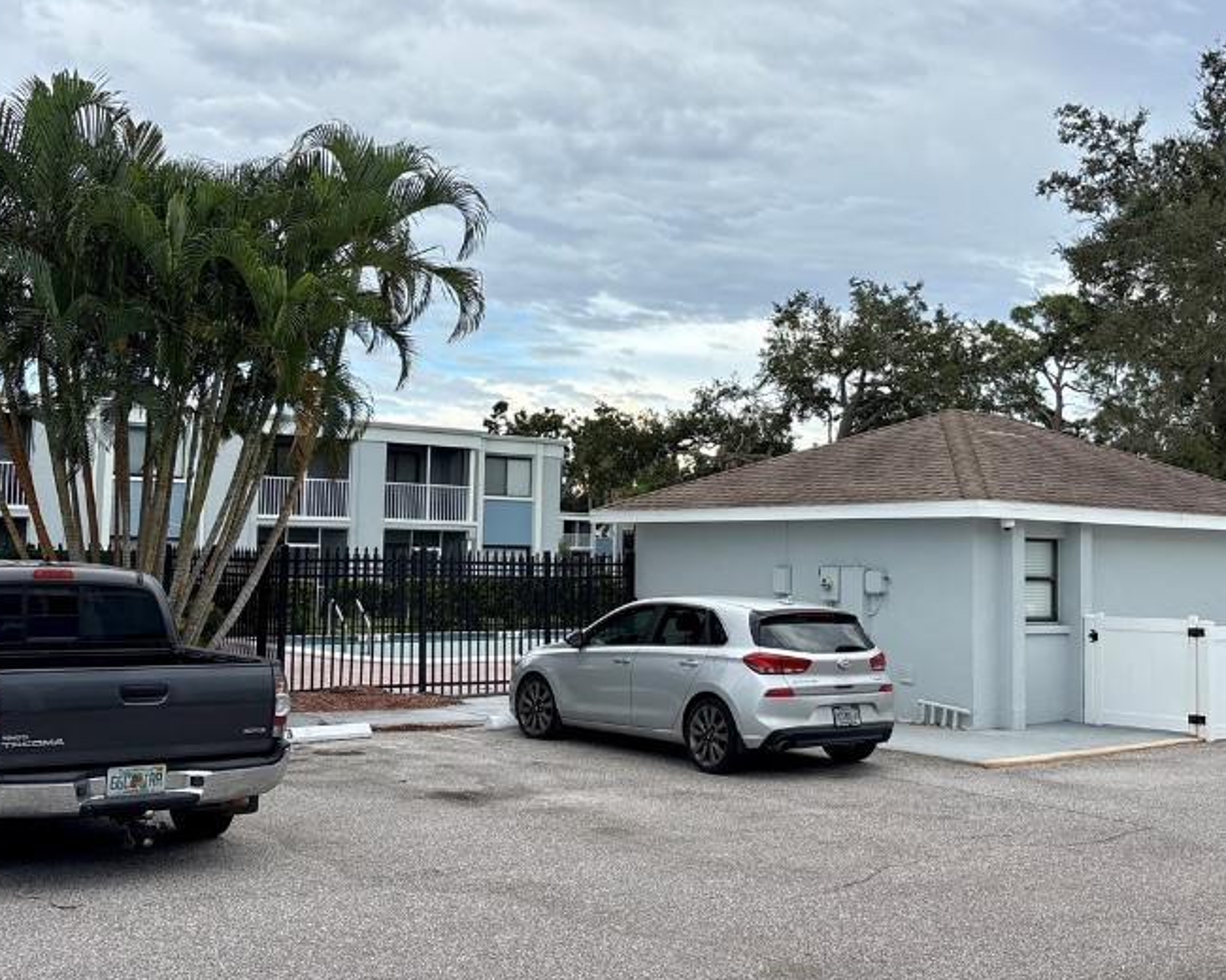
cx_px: 728
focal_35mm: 40
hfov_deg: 45.6
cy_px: 452
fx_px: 1451
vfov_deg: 37.3
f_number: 1.6
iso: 50
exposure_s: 1/1706
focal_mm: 5.96
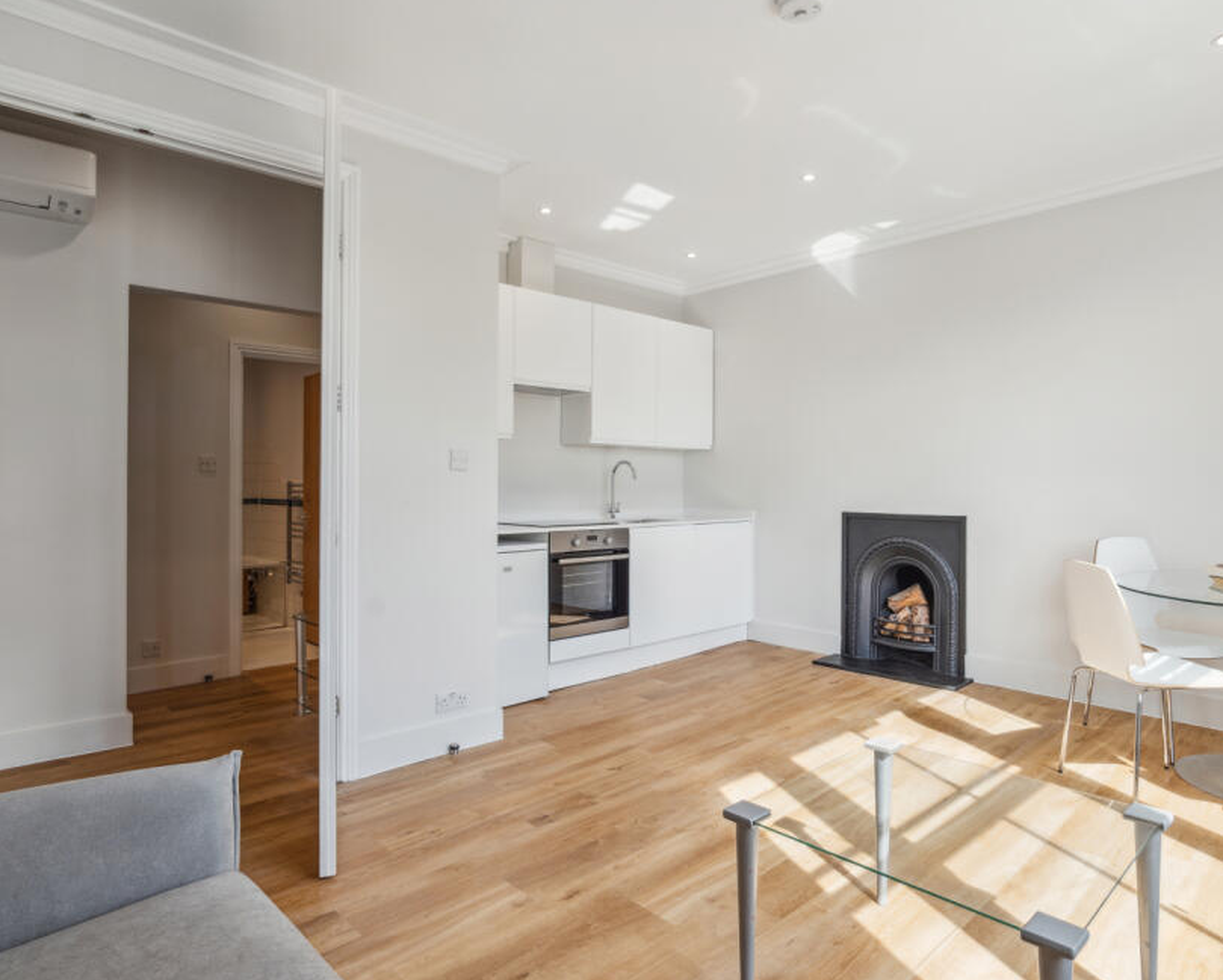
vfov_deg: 70.9
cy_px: 485
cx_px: 627
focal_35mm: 19
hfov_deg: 83.2
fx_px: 688
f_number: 11
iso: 400
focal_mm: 16
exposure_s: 1/25
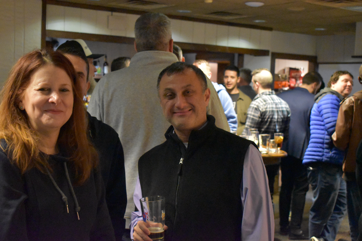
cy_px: 120
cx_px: 181
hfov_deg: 36.9
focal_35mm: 54
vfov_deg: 25.1
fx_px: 543
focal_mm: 36
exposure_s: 1/60
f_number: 4.8
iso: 11400
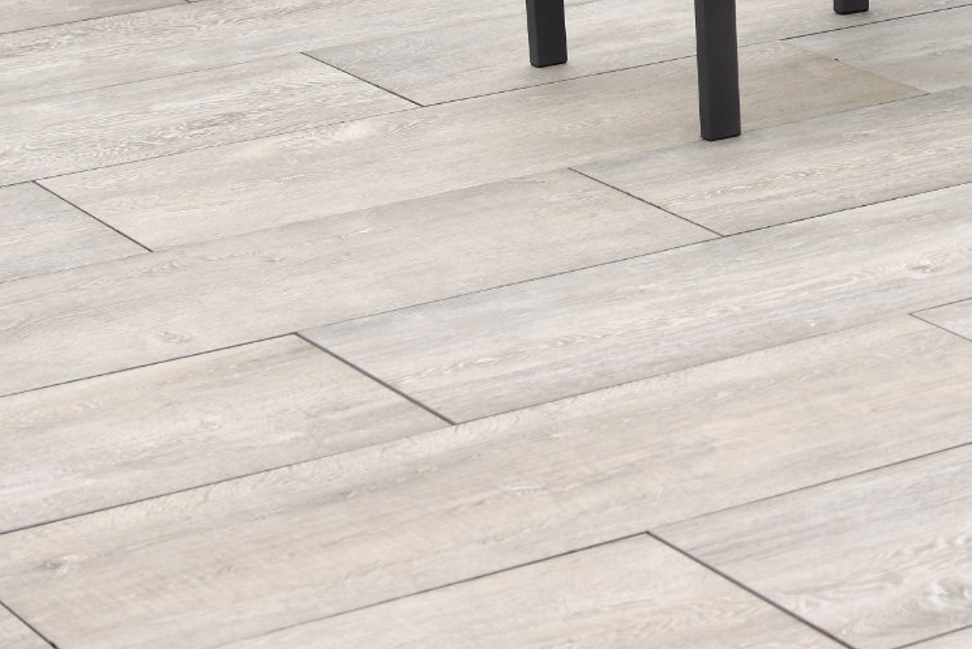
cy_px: -184
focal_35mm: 135
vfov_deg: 10.0
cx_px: 1092
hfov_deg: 14.8
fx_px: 3653
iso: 125
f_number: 2.8
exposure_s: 1/1000
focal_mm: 35
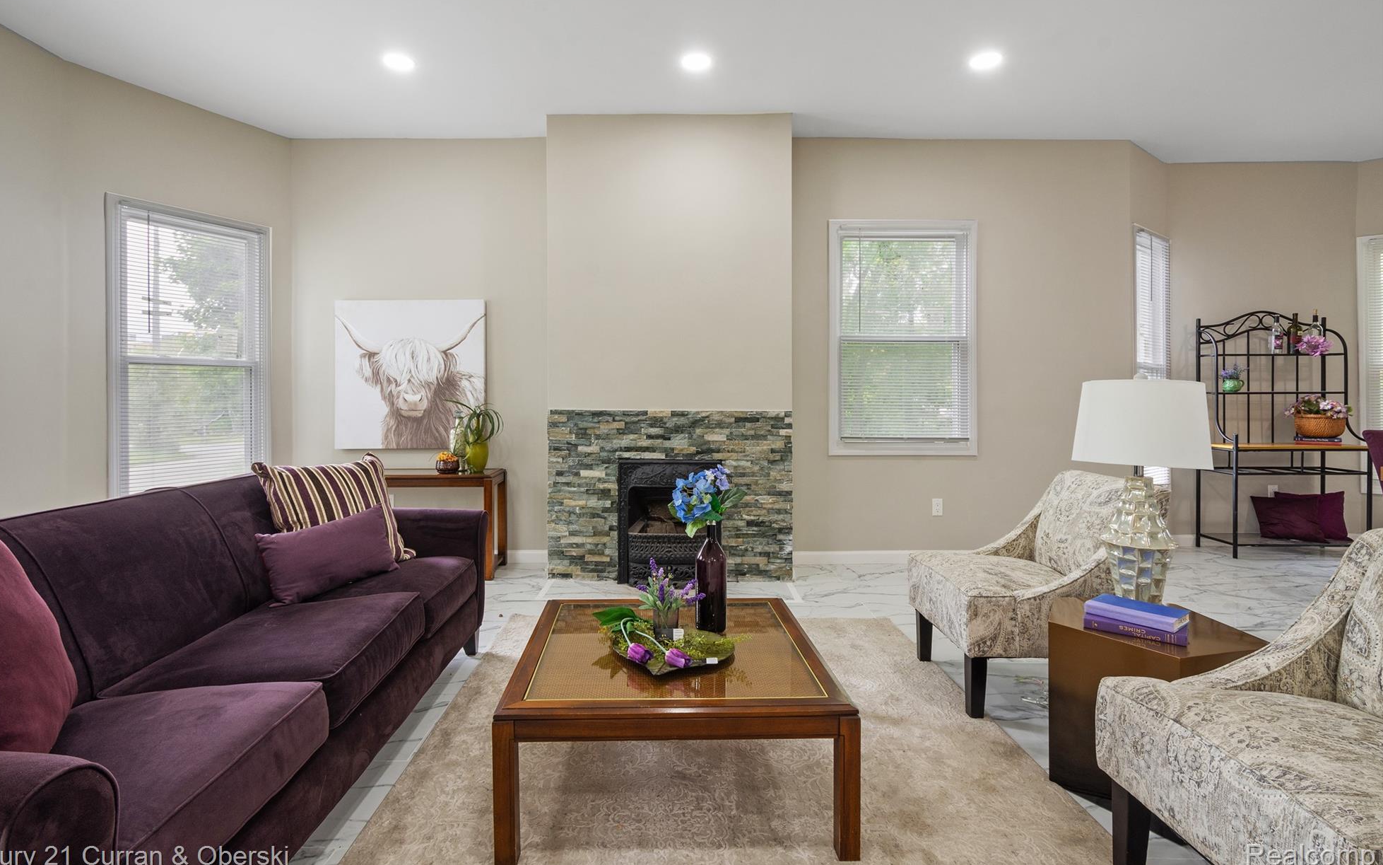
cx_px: 661
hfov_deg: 97.8
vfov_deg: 71.1
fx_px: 603
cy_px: 393
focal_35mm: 16
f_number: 10
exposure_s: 1/4
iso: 250
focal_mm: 10
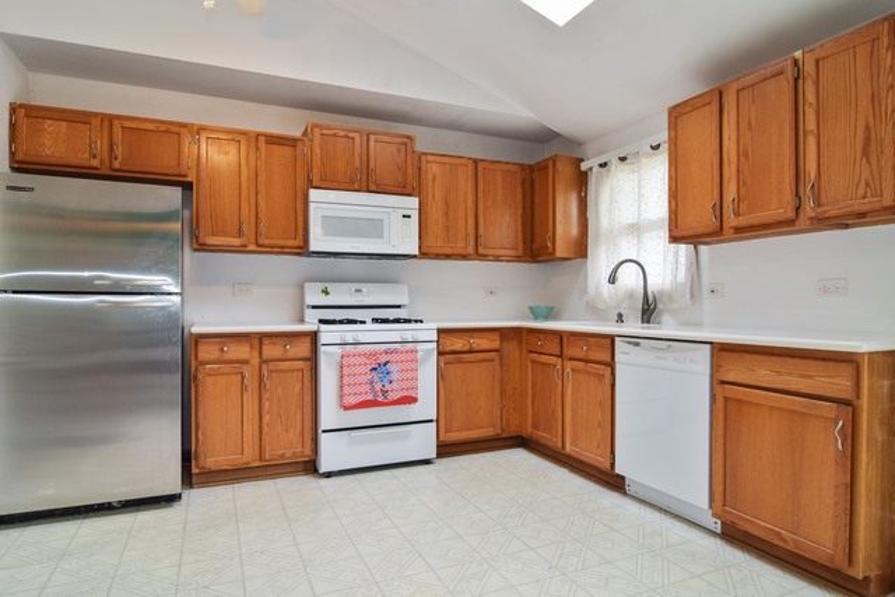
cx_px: 448
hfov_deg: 81.2
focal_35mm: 21
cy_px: 298
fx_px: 522
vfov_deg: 59.5
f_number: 8
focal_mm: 14
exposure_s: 1/10
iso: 200
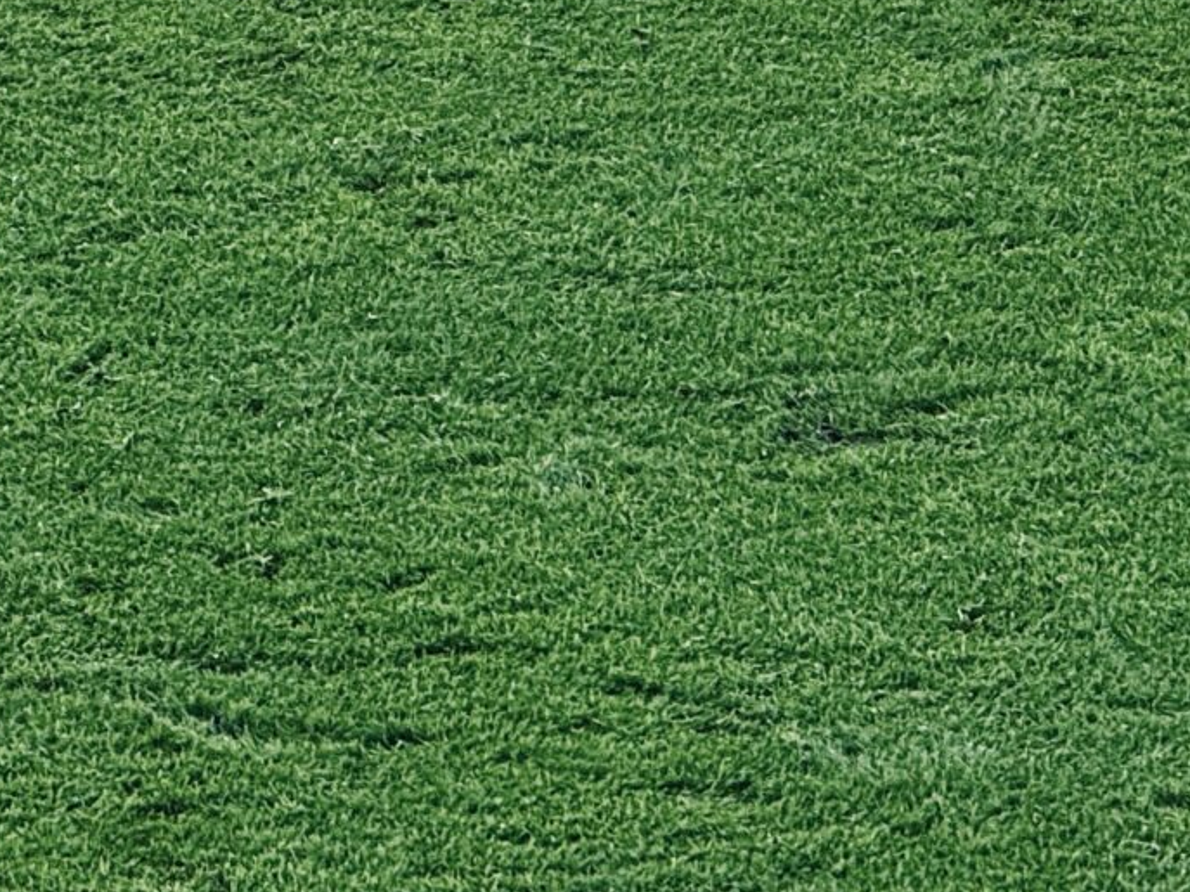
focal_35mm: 447
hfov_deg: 4.4
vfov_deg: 3.3
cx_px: 1252
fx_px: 15364
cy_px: -521
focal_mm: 15.66
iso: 64
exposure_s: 1/546
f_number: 2.8
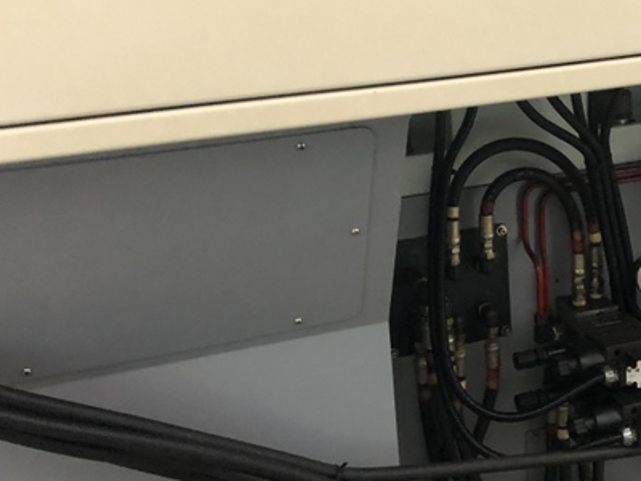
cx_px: 495
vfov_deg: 26.1
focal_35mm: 56
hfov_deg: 33.5
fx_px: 1037
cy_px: 240
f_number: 1.8
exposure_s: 1/6
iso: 80
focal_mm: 3.99
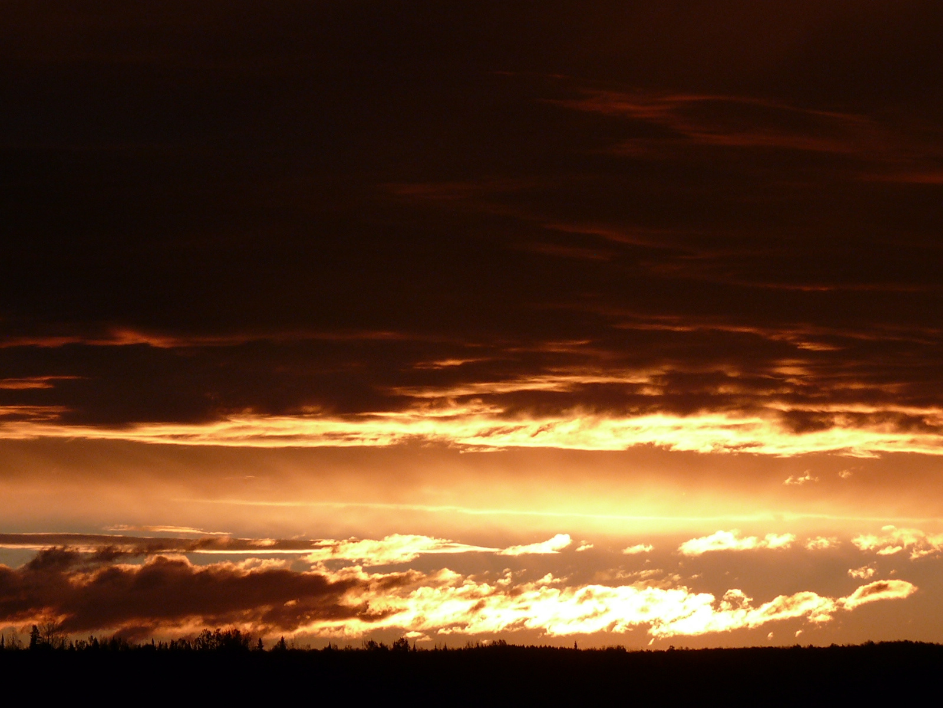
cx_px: 472
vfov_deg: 5.8
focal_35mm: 255
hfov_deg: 7.8
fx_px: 6947
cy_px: 354
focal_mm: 30.3
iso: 100
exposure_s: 1/640
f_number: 4.5
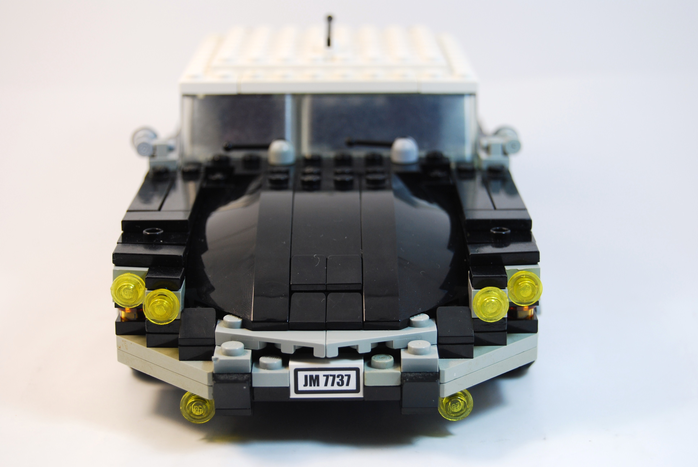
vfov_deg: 17.5
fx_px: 1514
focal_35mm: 78
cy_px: 234
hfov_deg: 26.0
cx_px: 349
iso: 200
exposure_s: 1/60
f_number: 5.6
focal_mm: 52
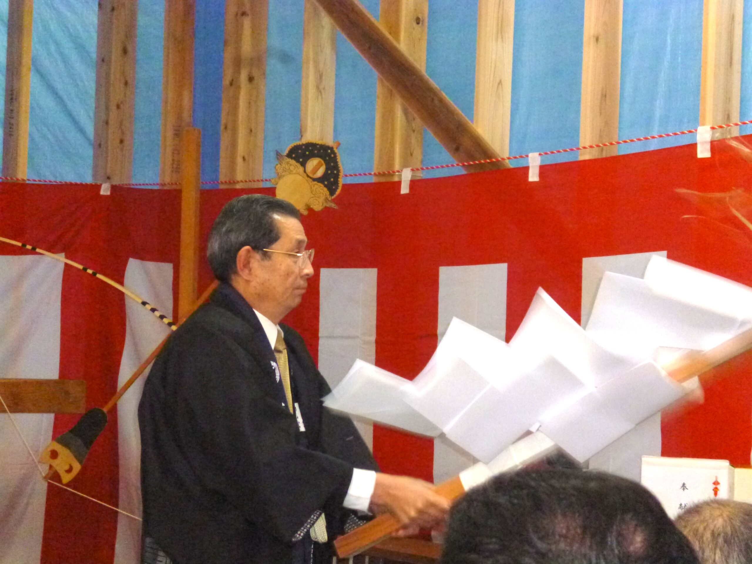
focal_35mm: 78
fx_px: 1694
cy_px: 282
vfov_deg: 18.9
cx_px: 376
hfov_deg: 25.0
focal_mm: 13.9
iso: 1000
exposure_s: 1/60
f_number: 4.9
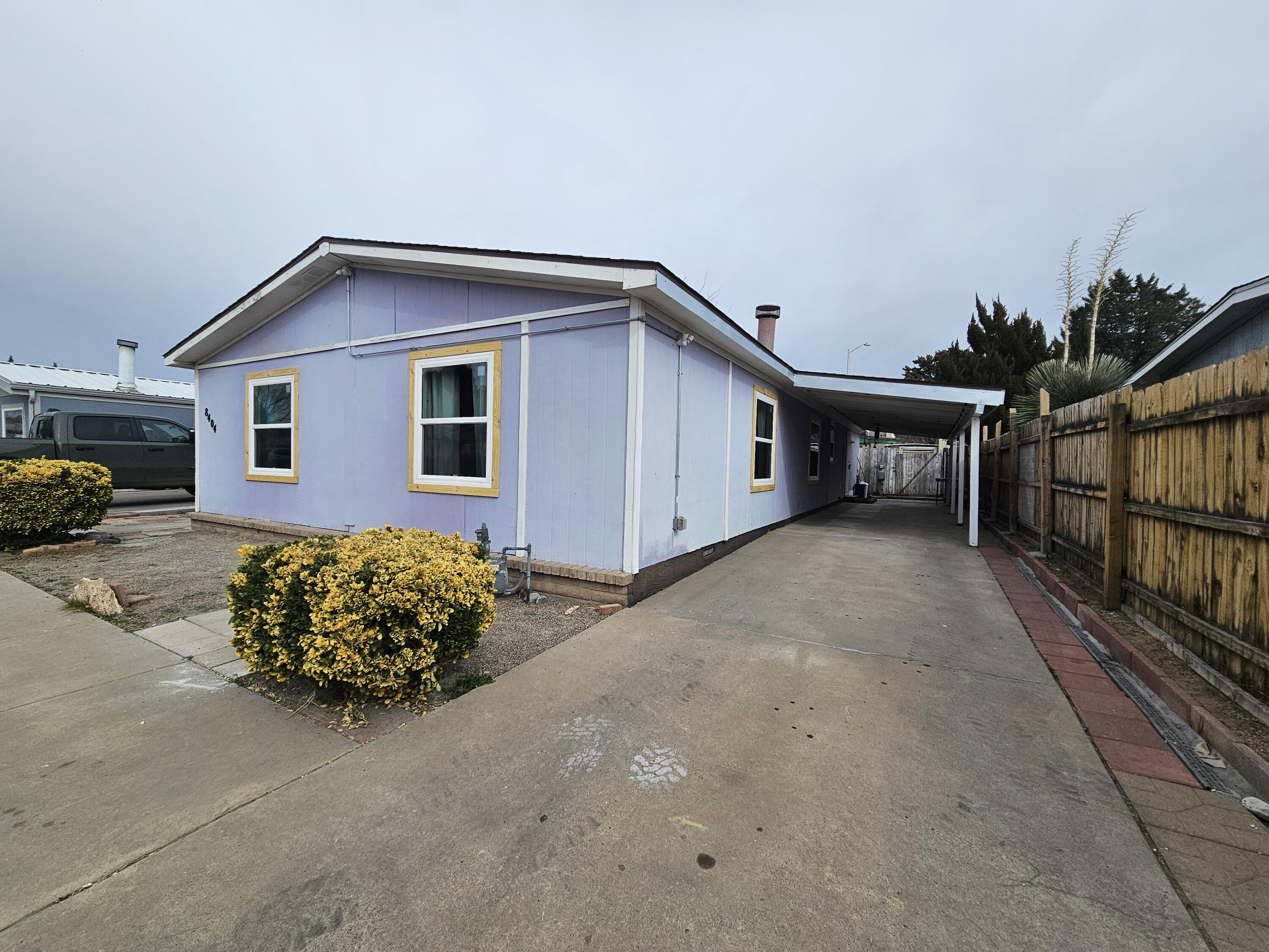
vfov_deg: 89.9
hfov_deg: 106.2
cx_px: 634
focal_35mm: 13
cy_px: 476
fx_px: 477
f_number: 2.2
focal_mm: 2.2
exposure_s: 1/3464
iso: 50
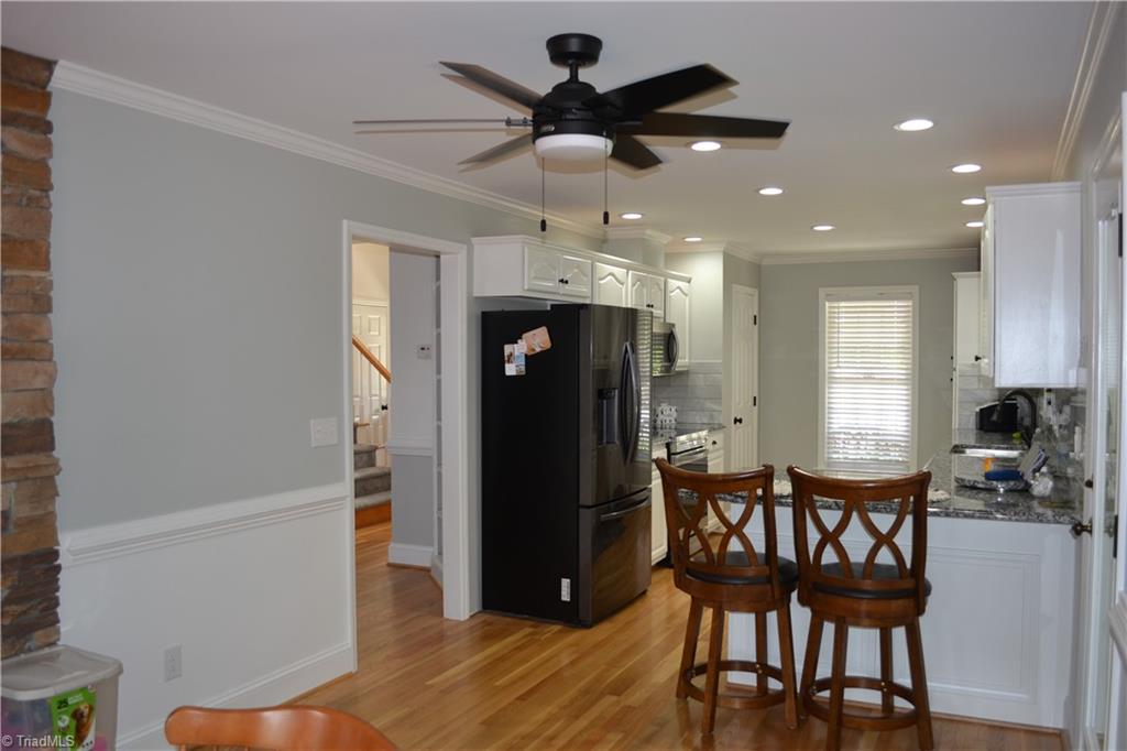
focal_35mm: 27
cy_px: 376
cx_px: 564
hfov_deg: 67.4
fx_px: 845
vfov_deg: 47.9
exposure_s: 1/60
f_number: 3.5
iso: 400
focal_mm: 18
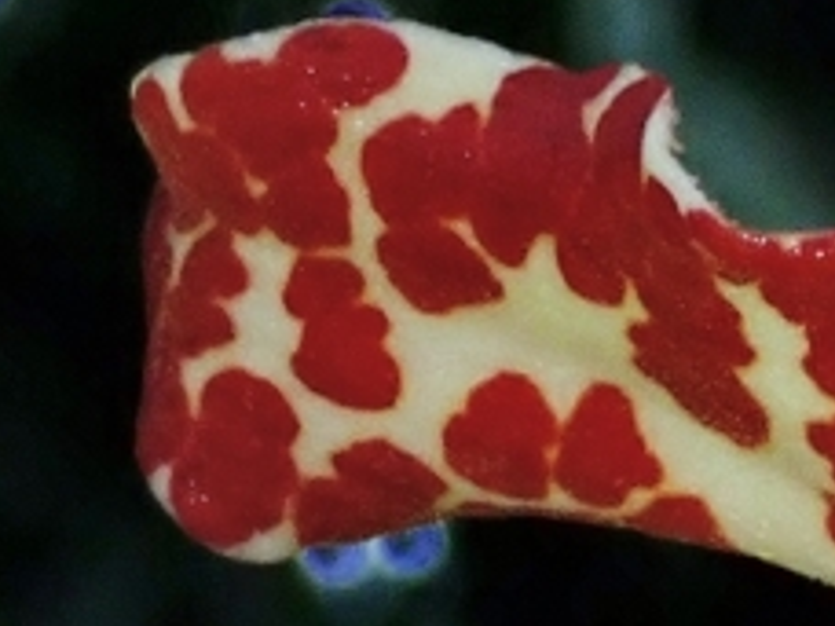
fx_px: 8563
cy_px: 631
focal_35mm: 355
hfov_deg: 5.5
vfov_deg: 4.2
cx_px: 1494
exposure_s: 1/125
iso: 250
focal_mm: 12.73
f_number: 5.6
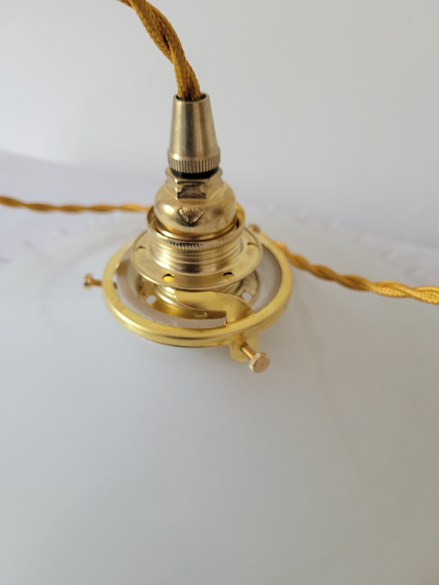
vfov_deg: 67.3
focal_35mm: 26
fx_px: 440
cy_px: 292
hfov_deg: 53.1
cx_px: 220
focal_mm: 5.4
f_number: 1.8
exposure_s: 1/100
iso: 250
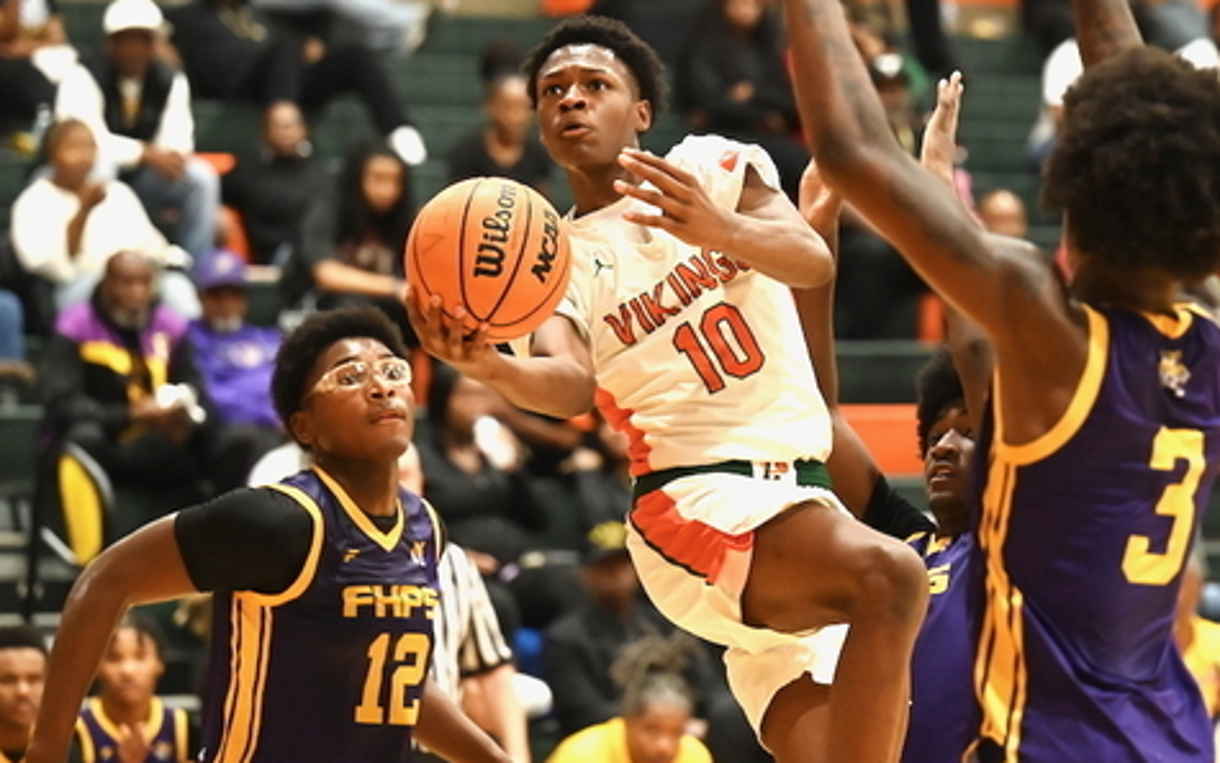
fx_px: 6850
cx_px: 773
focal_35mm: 206
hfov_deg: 10.2
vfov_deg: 6.4
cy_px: 155
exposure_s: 1/2500
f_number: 2.8
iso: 5600
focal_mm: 120
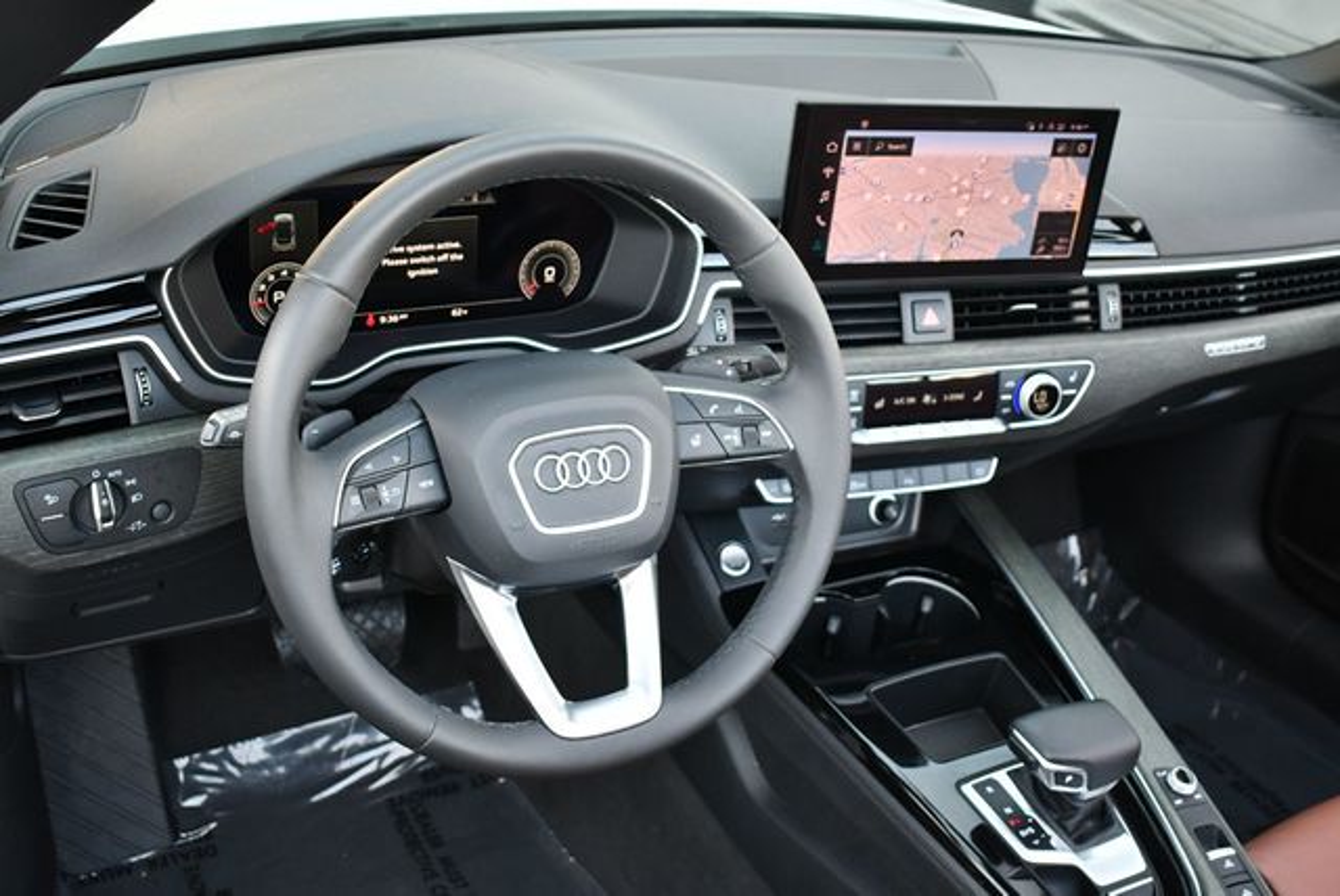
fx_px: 1639
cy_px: 448
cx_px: 670
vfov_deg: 30.6
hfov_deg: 44.5
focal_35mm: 44
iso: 800
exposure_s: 1/250
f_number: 3.8
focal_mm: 22
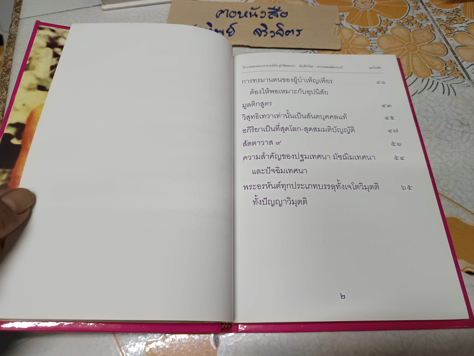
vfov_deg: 56.8
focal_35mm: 24
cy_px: 178
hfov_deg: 71.6
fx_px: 329
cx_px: 237
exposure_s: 1/50
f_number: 1.7
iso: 941
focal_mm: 5.31
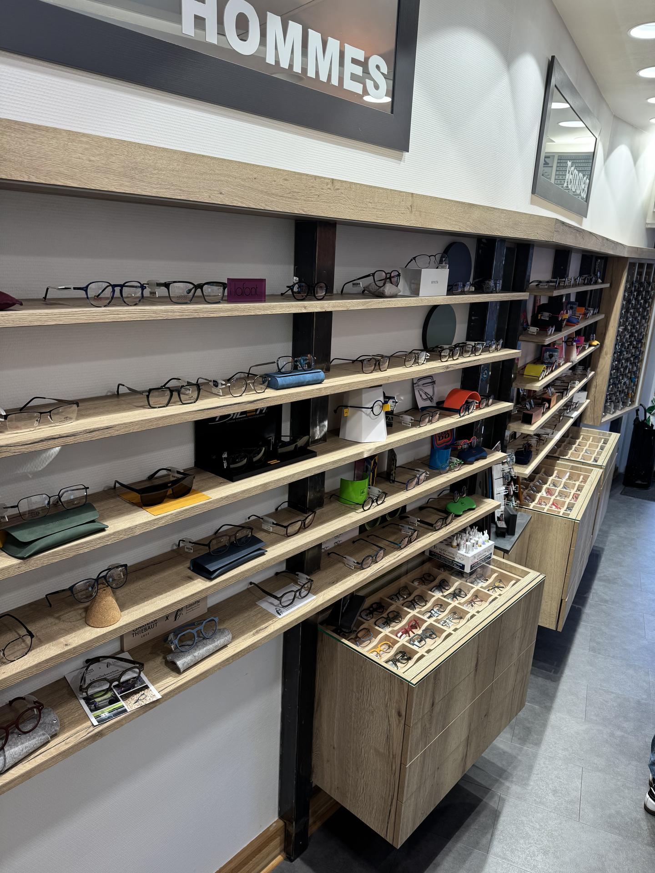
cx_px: 328
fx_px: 606
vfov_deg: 71.6
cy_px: 436
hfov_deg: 56.8
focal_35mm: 24
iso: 80
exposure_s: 1/100
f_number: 1.78
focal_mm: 6.76
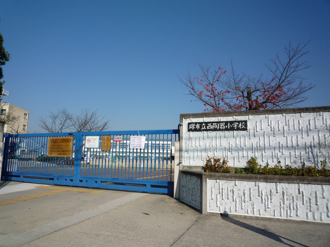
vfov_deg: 54.9
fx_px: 238
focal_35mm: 25
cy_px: 124
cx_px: 165
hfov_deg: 69.4
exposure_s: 1/640
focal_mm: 4.4
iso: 100
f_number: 5.6
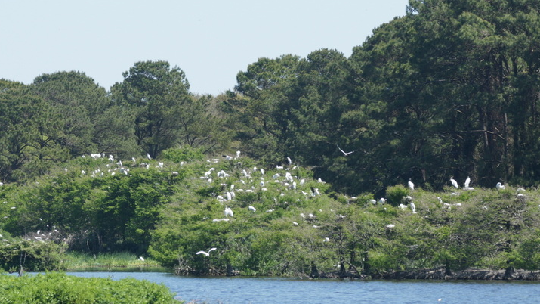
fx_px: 5154
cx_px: 236
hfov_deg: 6.0
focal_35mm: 360
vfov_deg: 3.4
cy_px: 189
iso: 200
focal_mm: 180
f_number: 8
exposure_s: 1/400
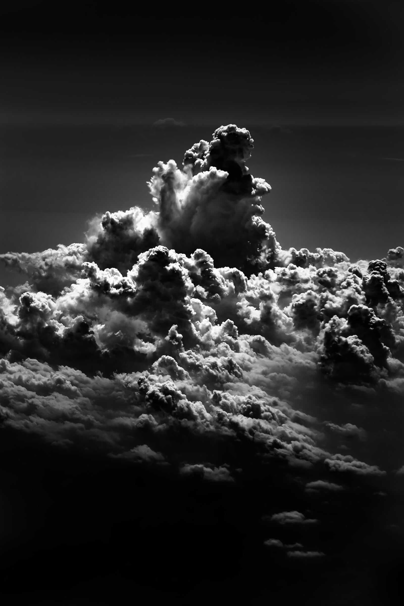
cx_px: 202
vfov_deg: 20.9
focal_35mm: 98
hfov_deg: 14.0
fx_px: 1641
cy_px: 303
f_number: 7.1
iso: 100
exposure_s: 1/1250
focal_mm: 65
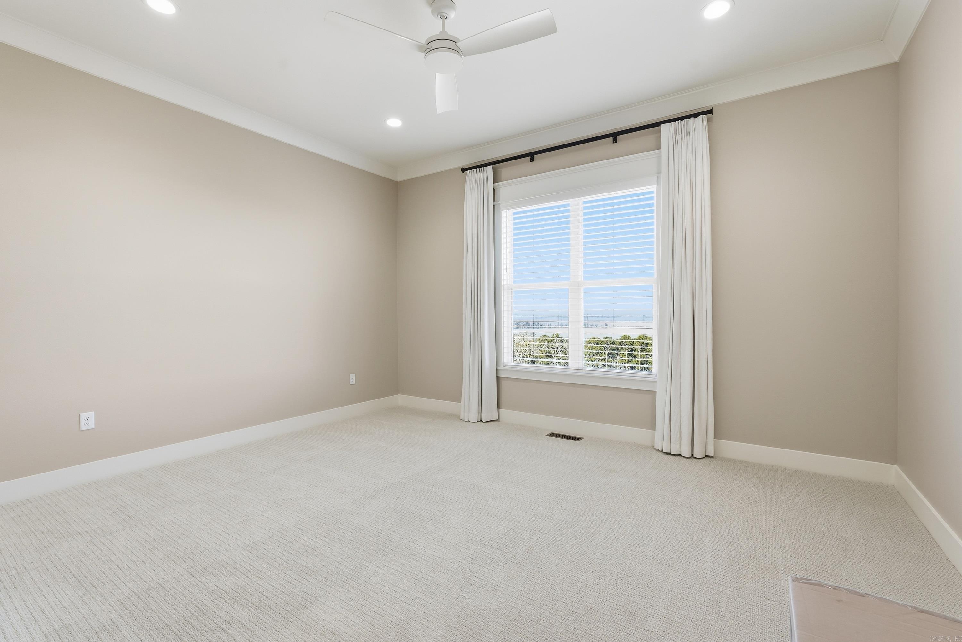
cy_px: 321
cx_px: 481
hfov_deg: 96.7
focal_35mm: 16
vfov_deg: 73.8
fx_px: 428
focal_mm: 16
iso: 250
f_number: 9
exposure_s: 1/40
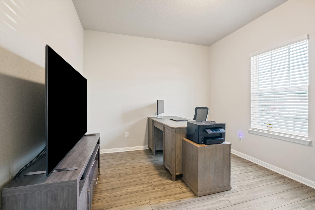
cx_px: 158
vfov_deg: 72.0
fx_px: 144
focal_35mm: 16
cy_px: 105
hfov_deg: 95.0
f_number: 9
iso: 640
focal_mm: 16.5
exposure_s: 1
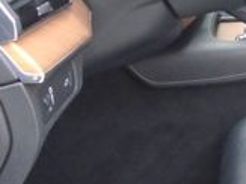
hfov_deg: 17.6
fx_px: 724
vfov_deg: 14.5
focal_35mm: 102
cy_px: 59
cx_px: 350
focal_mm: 4.6
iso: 400
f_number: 3.2
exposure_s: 1/25
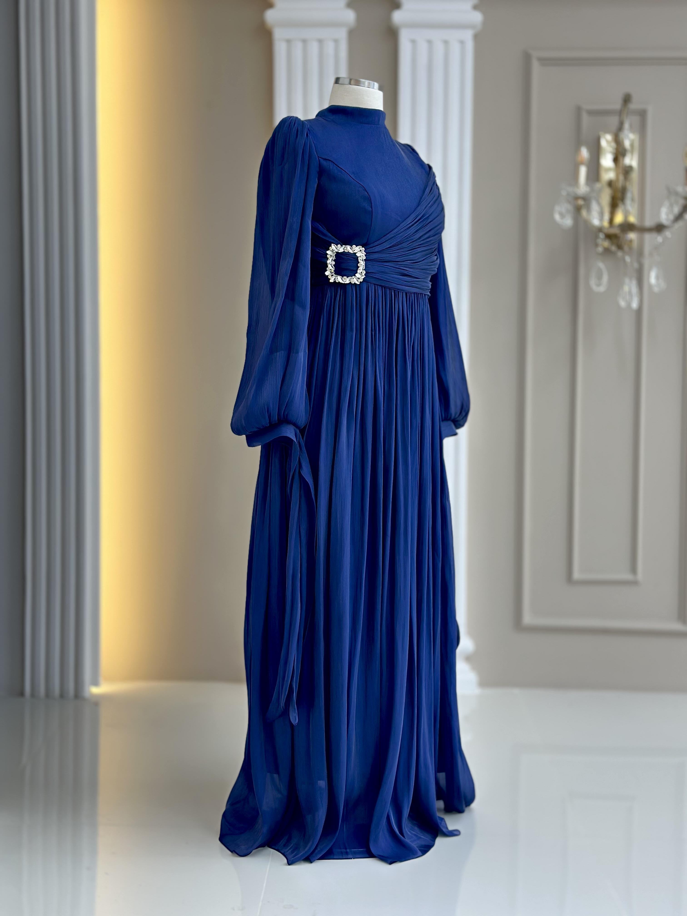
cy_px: 458
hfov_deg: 30.3
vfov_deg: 39.7
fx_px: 1270
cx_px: 344
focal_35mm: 48
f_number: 1.78
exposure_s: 1/175
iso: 80
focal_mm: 6.86
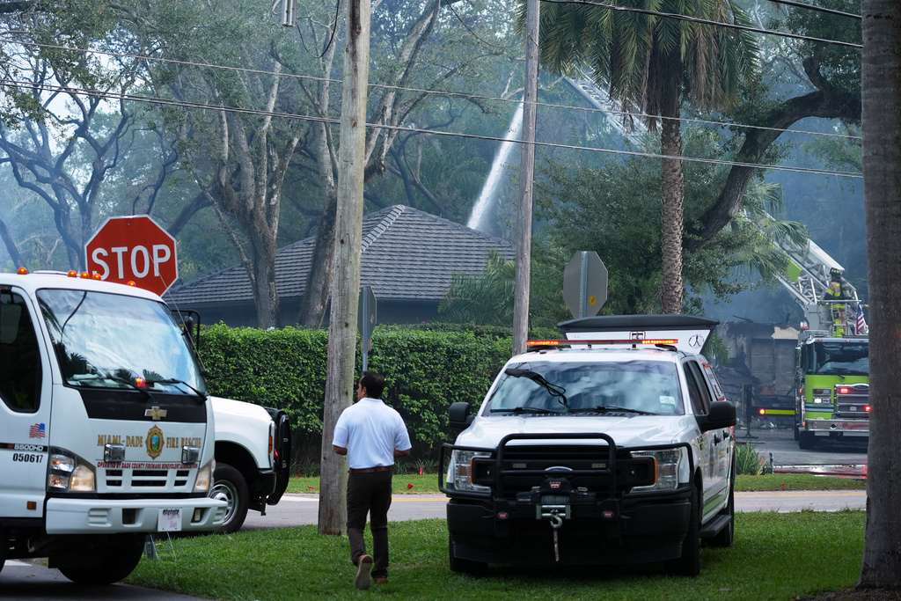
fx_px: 2503
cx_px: 450
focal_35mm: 100
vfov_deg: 13.7
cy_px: 300
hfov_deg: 20.4
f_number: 4.5
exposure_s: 1/1600
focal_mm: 100
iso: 400
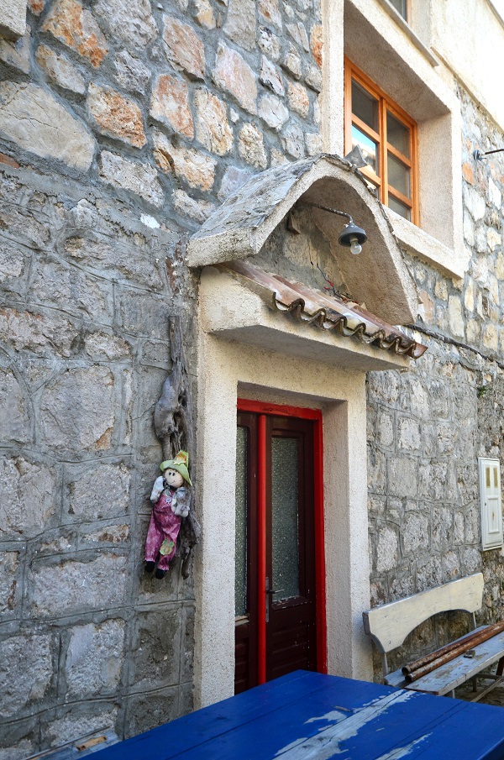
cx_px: 252
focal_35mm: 36
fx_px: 759
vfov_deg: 53.2
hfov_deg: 36.7
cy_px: 380
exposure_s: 1/1600
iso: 640
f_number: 4
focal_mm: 24
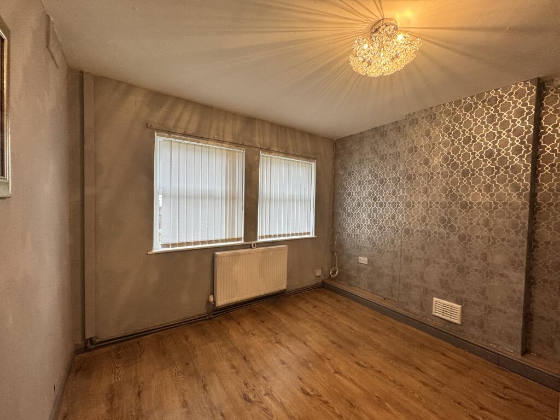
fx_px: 226
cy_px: 210
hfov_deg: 102.1
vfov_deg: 85.7
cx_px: 280
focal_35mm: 14
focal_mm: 2.22
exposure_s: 1/50
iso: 250
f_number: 2.2
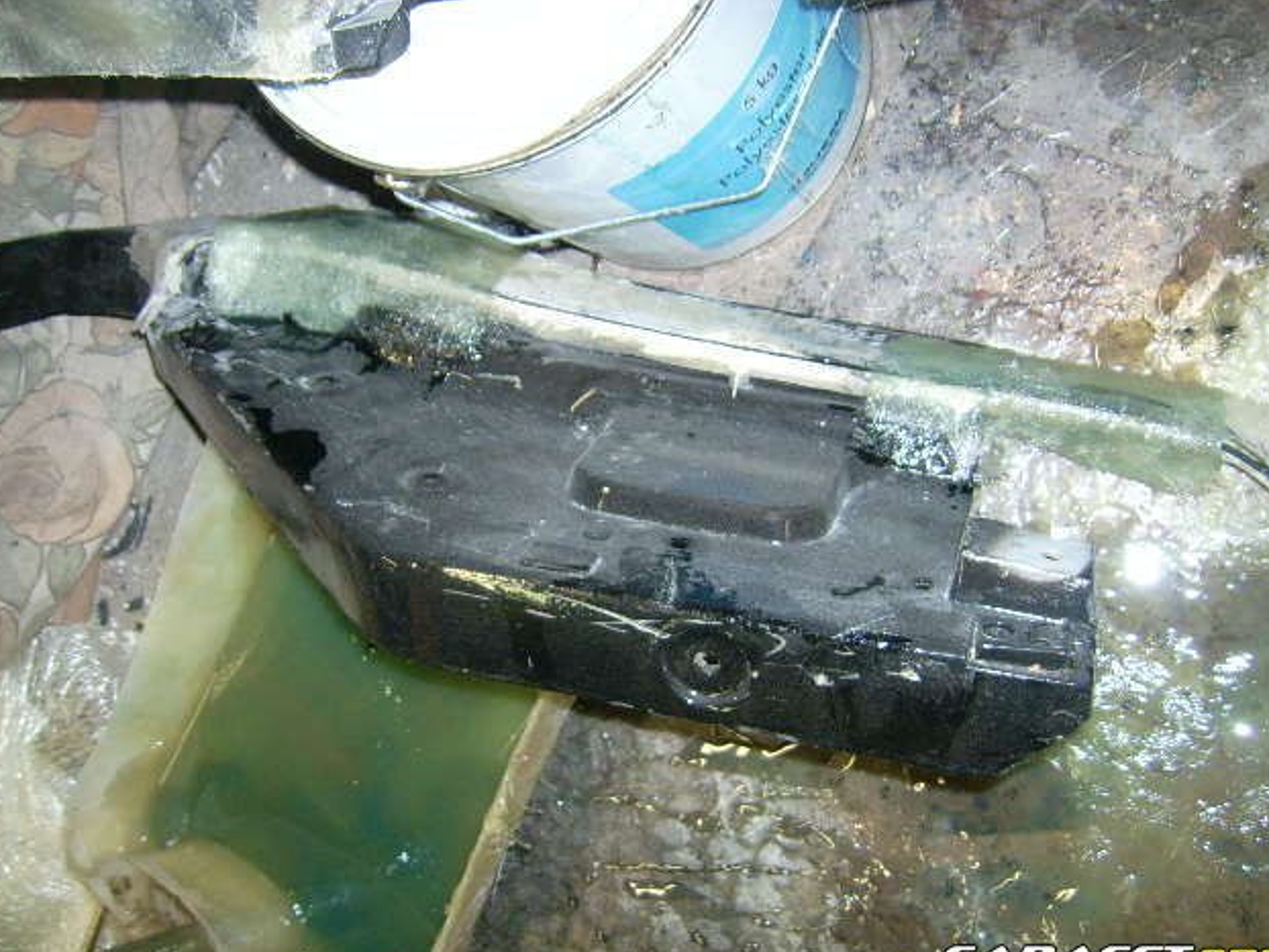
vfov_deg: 39.7
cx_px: 639
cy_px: 487
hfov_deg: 51.3
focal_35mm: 36
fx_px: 1320
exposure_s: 1/60
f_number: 2.8
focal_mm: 5.95
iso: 100
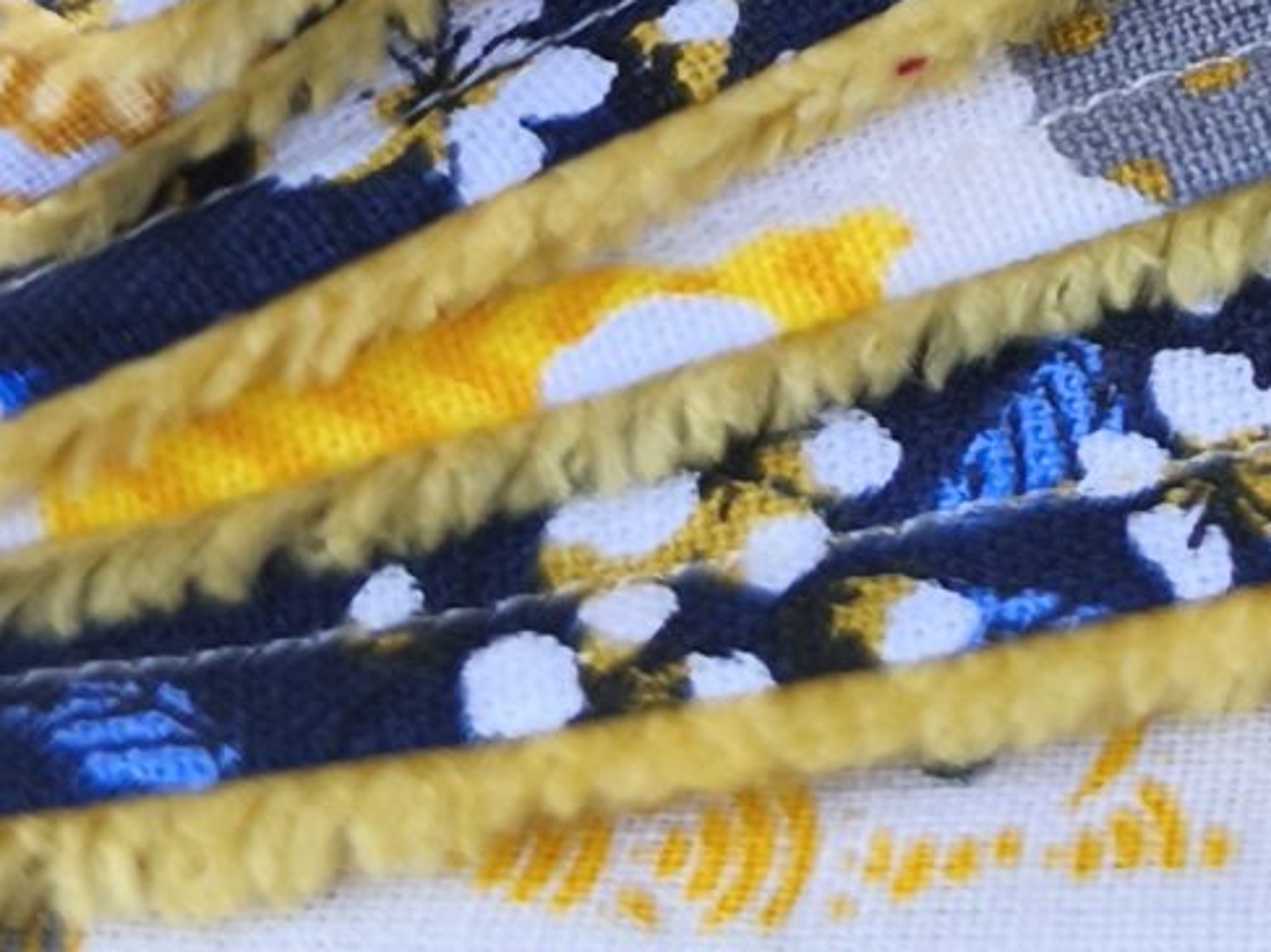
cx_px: 1665
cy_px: -968
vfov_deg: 11.1
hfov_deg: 15.5
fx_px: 4442
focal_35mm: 121
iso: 50
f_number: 1.65
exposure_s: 1/99.9
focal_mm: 6.18
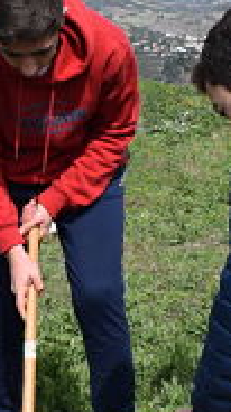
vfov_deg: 18.8
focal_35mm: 114
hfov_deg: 10.5
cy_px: 223
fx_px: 1246
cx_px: -30
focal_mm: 20
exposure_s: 1/400
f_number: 10
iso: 200
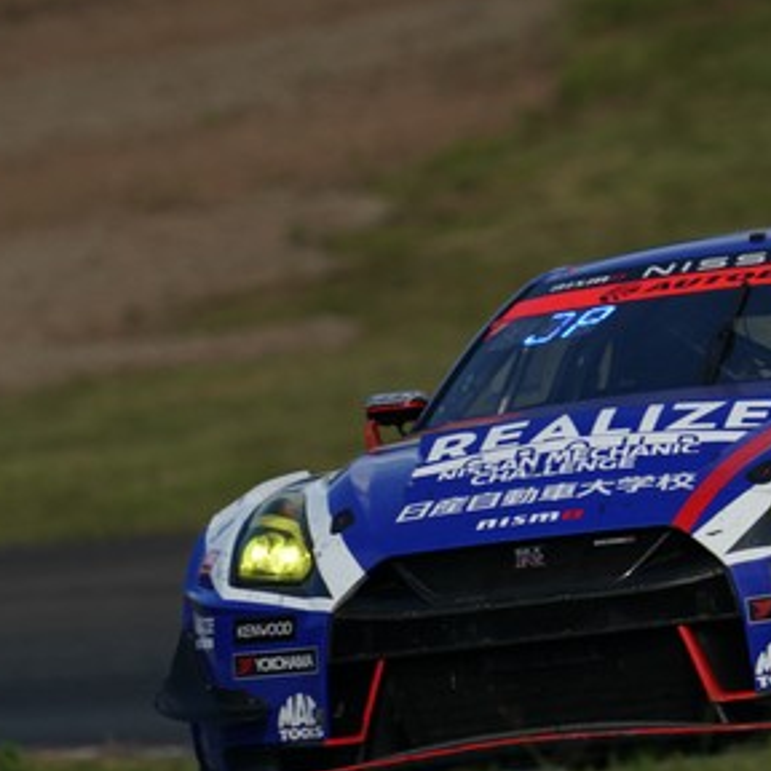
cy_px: 396
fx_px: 32078
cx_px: 669
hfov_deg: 1.4
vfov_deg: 1.4
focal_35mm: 1273
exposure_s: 1/800
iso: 200
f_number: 7.1
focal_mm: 600
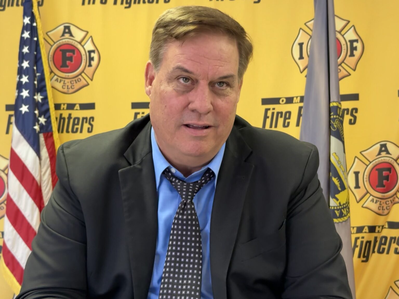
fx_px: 553
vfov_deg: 30.3
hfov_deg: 39.7
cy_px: 150
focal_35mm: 48
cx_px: 200
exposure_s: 1/60
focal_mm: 6.76
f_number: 1.78
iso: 200
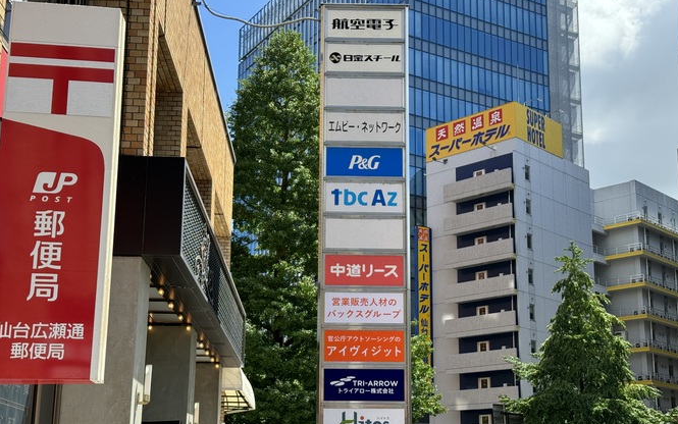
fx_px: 961
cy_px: 255
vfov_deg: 24.8
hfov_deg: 38.9
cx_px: 346
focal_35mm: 52
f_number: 1.78
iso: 64
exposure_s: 1/1427
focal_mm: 6.76
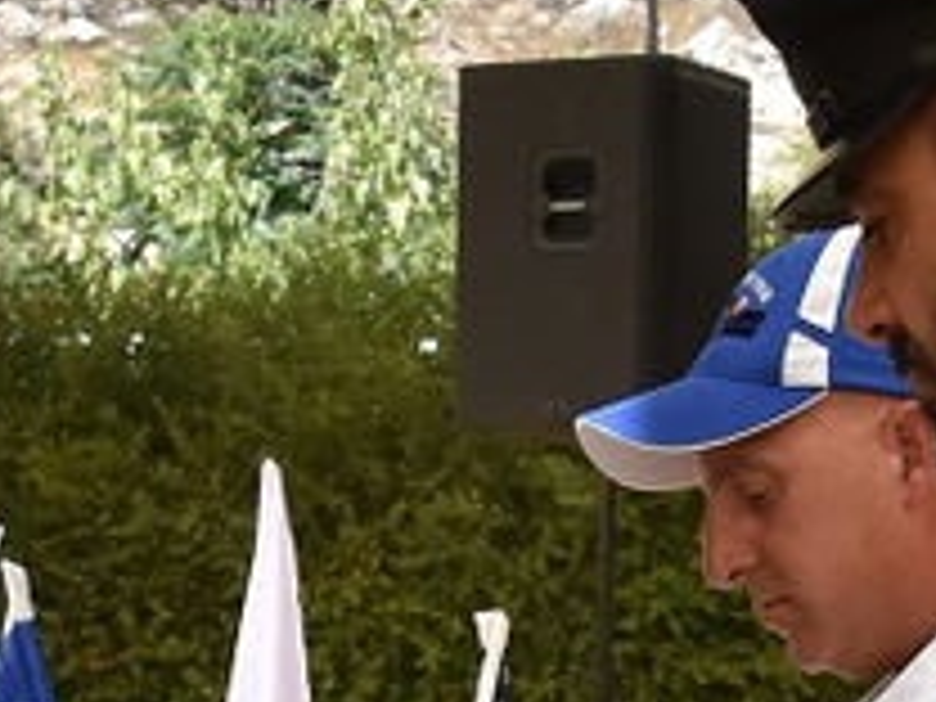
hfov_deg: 8.5
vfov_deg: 6.1
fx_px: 6300
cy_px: 1595
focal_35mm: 233
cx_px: 567
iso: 500
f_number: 7.1
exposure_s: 1/800
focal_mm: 24
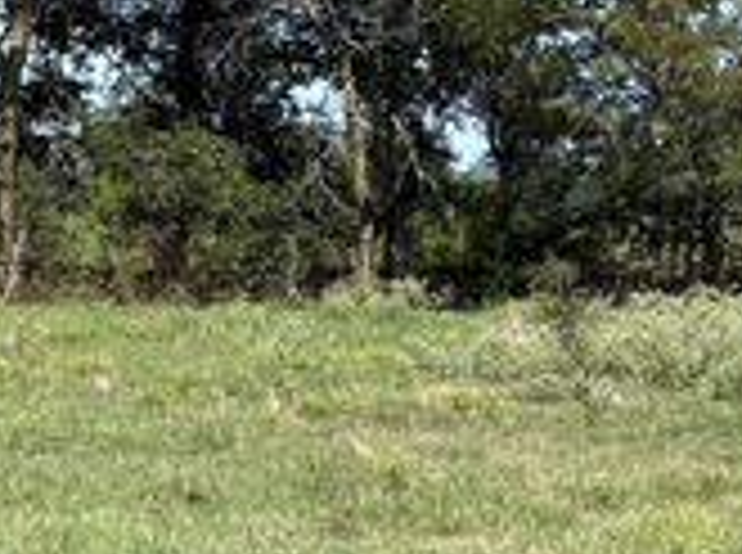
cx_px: -369
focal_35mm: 79
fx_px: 1690
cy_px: 47
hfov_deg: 21.0
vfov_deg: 18.3
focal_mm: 5.96
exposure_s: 1/2364
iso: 50
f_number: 1.6
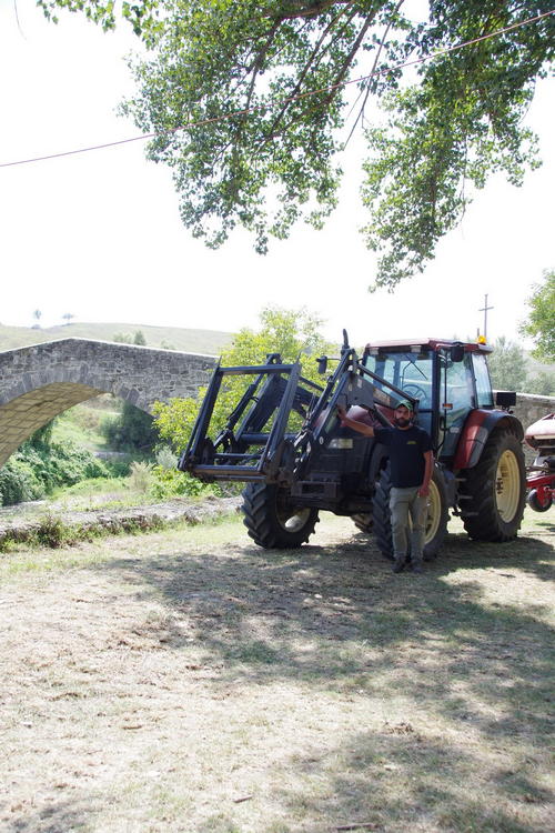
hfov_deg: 34.2
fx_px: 902
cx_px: 278
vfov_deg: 49.6
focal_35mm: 39
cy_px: 416
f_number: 7.1
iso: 320
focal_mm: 26
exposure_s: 1/160
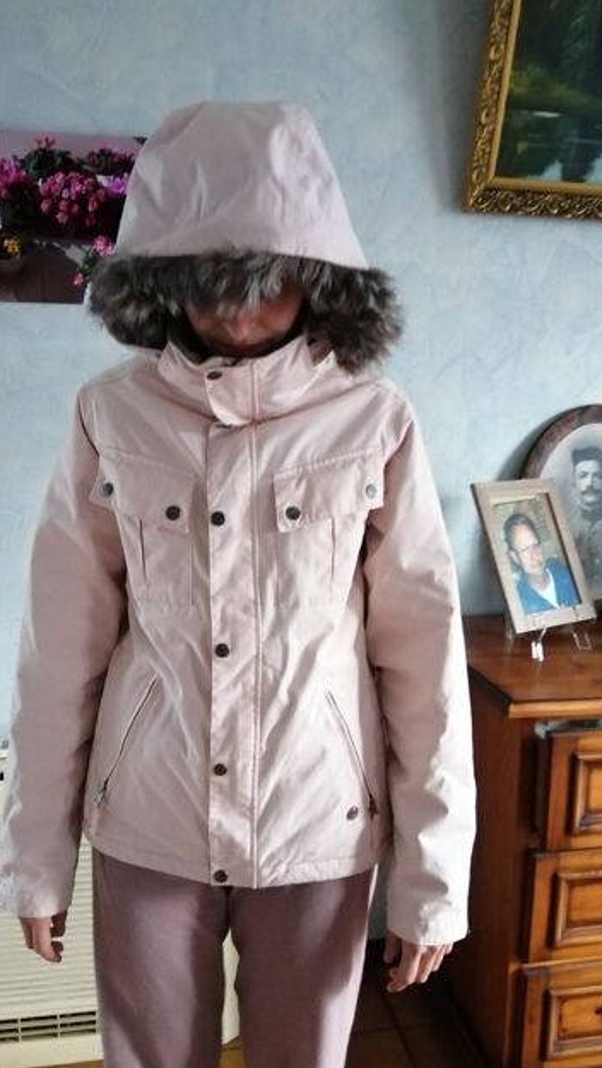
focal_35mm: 29
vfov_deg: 66.0
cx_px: 282
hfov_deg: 40.2
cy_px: 543
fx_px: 822
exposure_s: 1/100
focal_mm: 3.6
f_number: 1.8
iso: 400
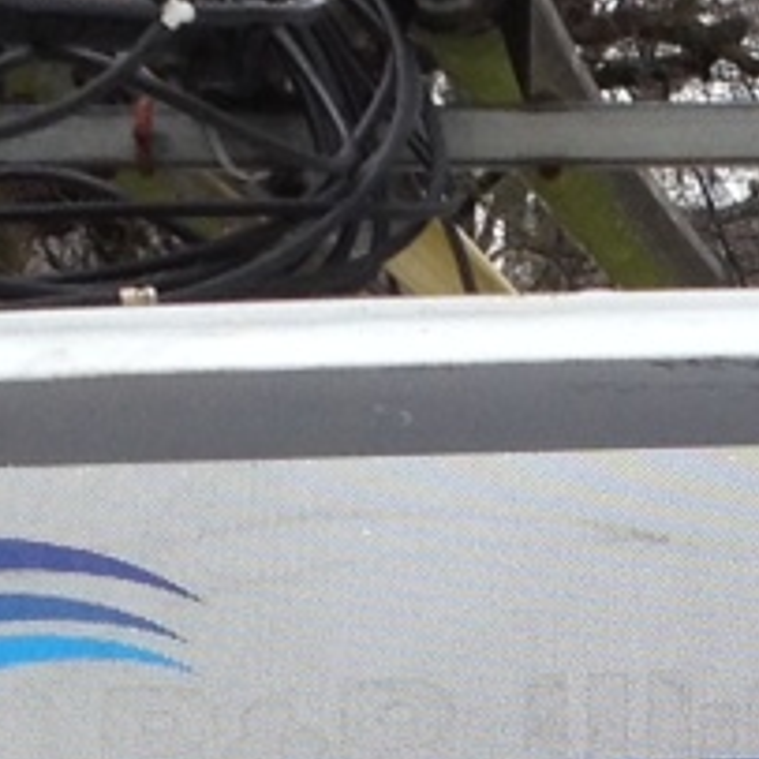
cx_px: 1133
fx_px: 6177
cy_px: 1099
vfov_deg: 6.9
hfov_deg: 6.9
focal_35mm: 249
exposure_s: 1/166
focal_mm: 4.28
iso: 50
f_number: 2.4
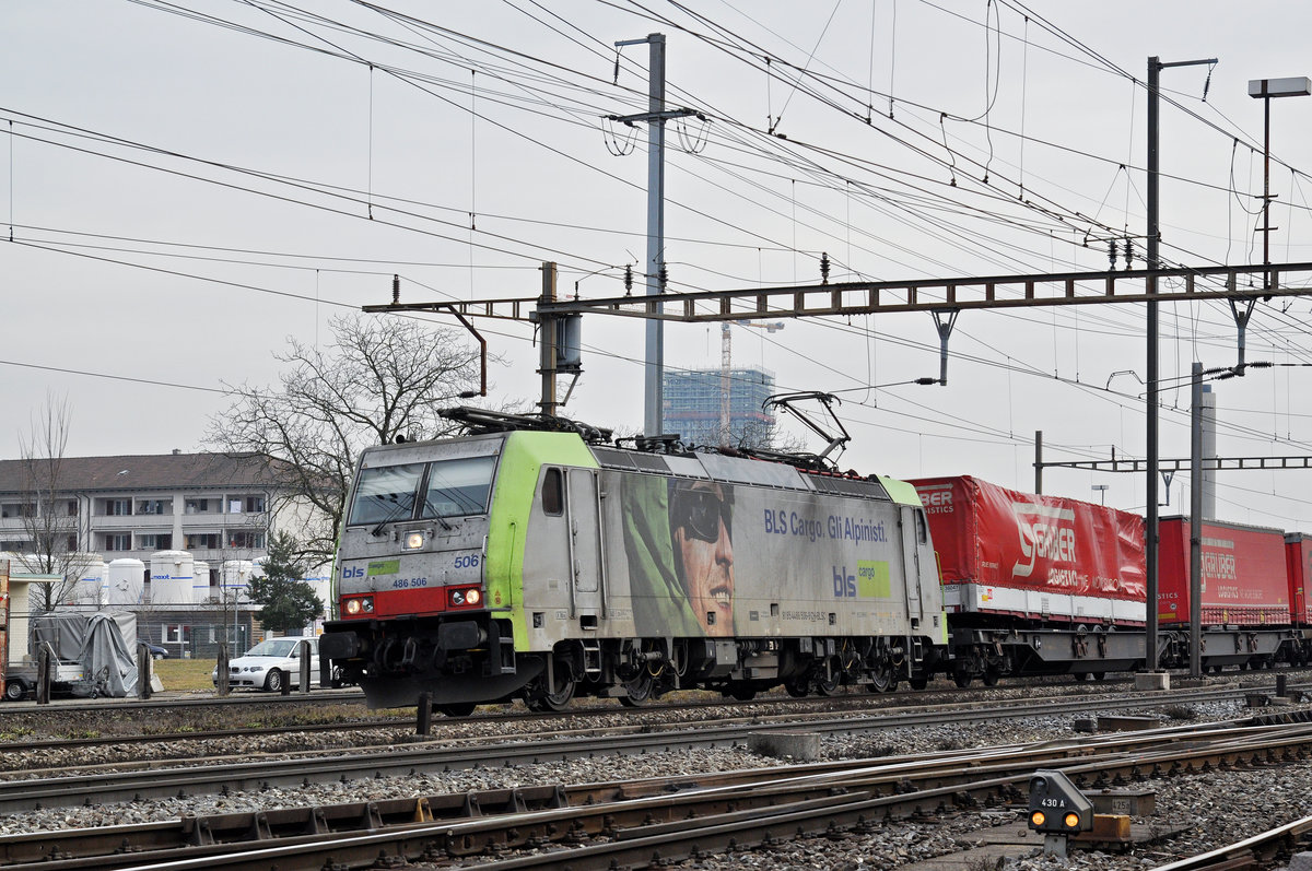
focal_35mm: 78
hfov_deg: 26.0
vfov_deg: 17.4
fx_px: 2839
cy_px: 436
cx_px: 656
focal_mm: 52
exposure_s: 1/800
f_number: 5
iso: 400
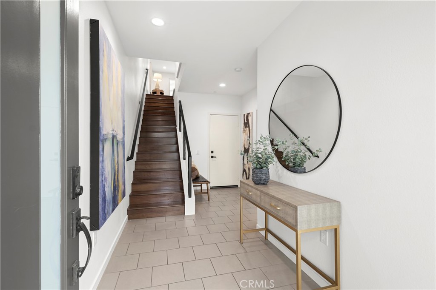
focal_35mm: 16
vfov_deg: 73.7
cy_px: 145
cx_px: 218
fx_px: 194
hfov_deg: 96.8
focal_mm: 16
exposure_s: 1/10
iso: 200
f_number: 9
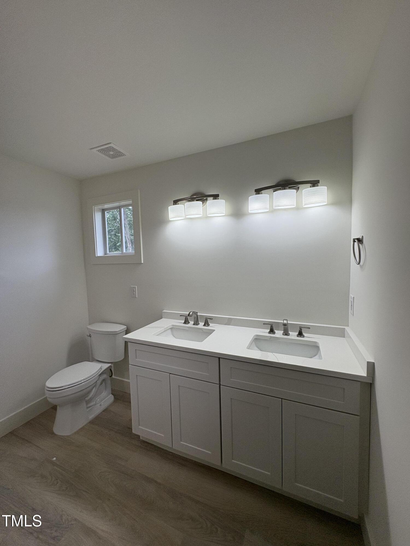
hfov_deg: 85.7
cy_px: 273
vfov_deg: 102.1
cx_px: 205
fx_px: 221
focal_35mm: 14
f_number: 2.2
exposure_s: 1/280
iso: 64
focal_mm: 2.22
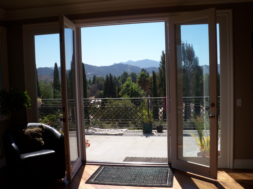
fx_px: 278
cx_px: 126
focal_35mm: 38
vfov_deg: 37.7
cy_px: 94
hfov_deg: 49.0
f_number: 5.6
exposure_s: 1/320
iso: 80
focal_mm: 6.3
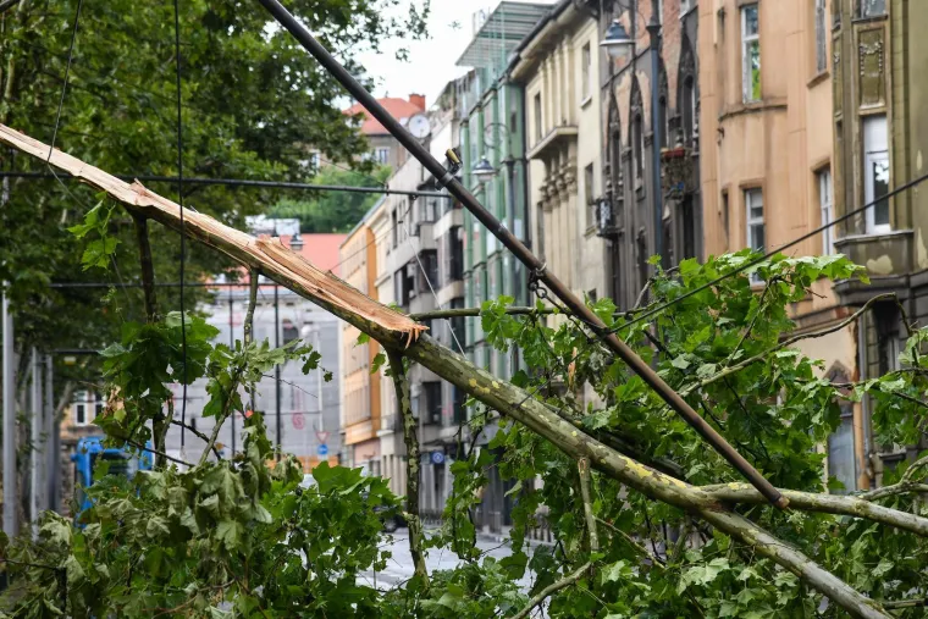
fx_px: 3094
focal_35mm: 120
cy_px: 310
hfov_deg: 17.1
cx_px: 464
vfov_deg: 11.4
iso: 640
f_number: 5
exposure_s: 1/640
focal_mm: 120
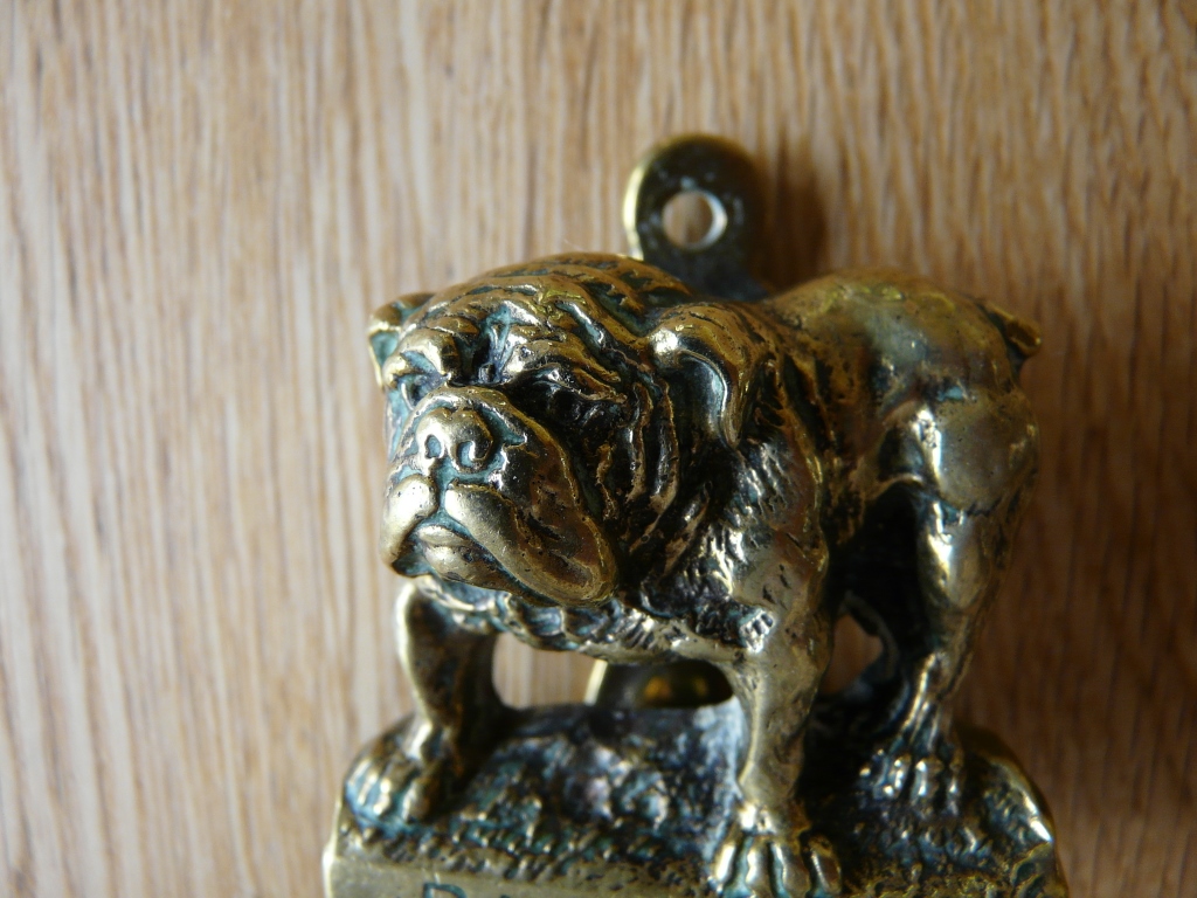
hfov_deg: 63.4
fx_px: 968
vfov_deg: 49.7
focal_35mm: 28
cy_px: 449
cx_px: 598
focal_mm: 4.6
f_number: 2.8
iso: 100
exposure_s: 1/60
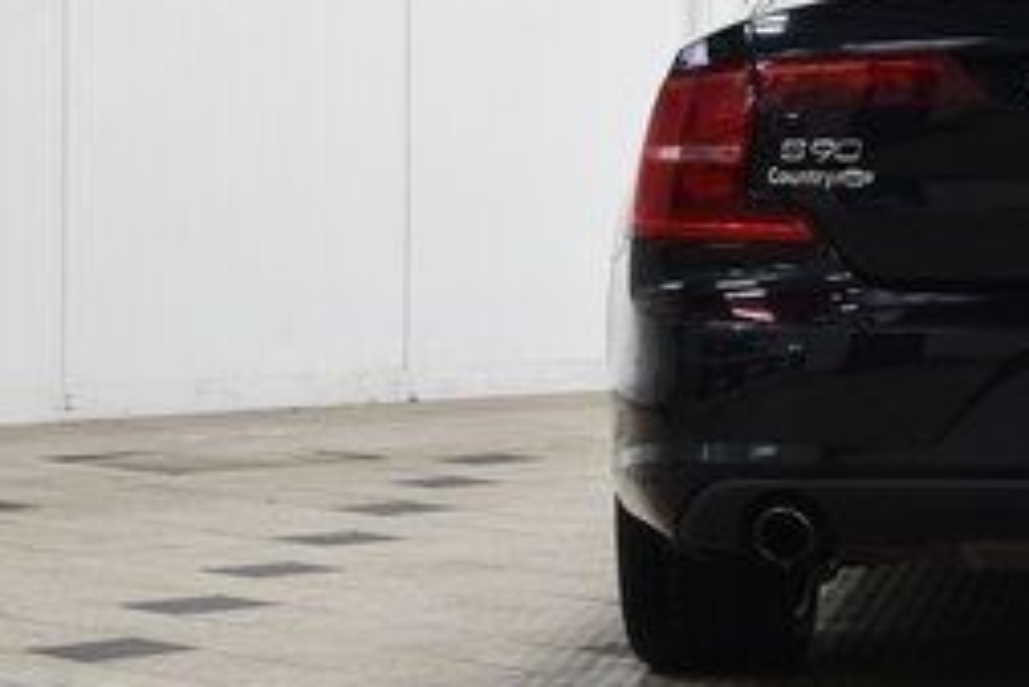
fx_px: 4347
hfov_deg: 13.1
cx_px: 1236
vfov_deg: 9.0
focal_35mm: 152
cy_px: 132
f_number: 6.3
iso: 500
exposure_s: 1/15
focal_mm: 40
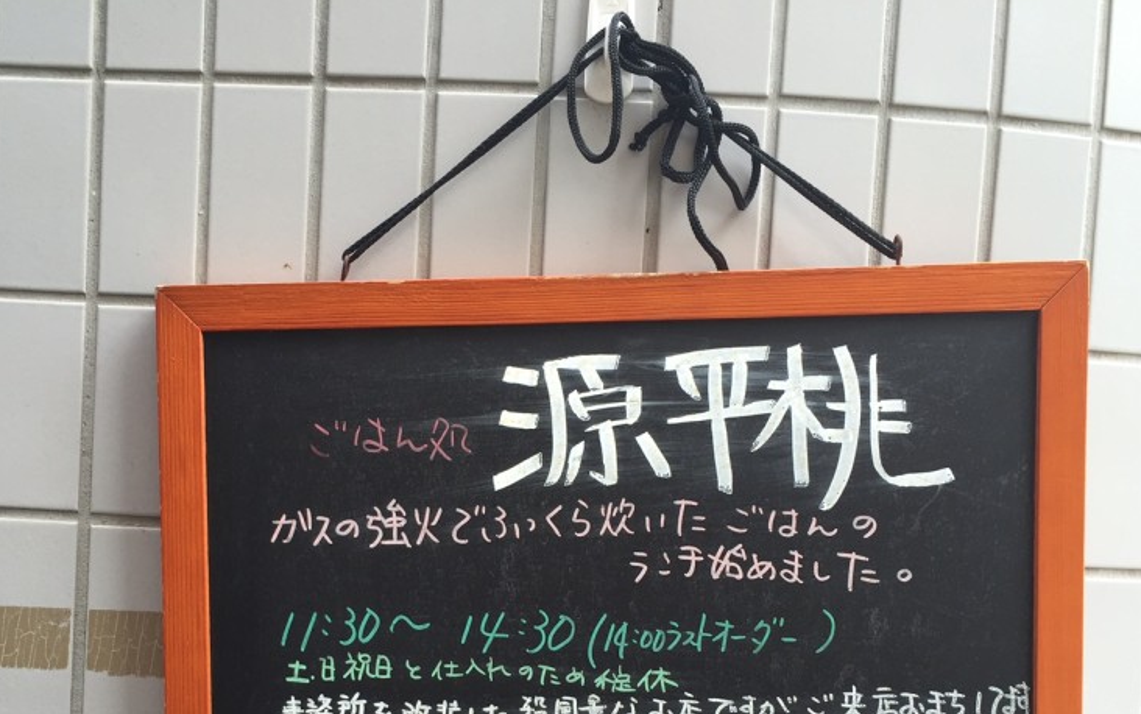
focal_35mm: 43
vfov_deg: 29.1
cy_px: 594
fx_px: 1338
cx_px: 469
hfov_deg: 46.0
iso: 32
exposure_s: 1/120
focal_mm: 4.15
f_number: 2.2
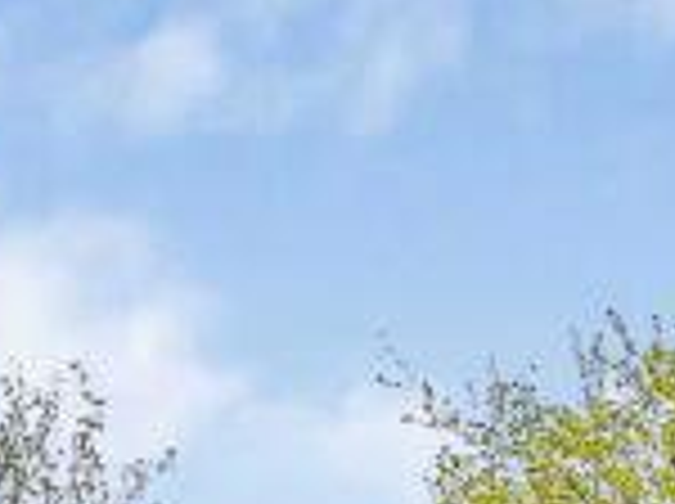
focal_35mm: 156
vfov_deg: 8.8
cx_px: 2092
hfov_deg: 9.6
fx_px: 3029
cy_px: 1096
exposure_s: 1/80
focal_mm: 23.7
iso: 100
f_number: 8
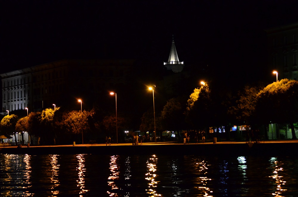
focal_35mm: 147
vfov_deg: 9.3
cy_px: 98
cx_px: 149
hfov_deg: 14.0
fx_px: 1214
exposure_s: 1/30
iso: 3200
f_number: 4.5
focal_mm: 98
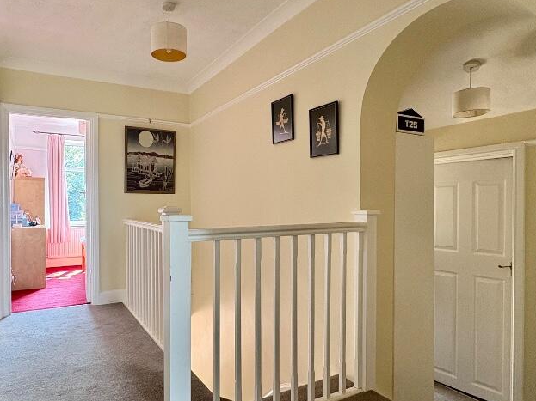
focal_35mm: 23
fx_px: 356
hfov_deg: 73.3
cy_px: 208
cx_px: 219
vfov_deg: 58.8
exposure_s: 1/60
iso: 250
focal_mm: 2.22
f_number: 2.2
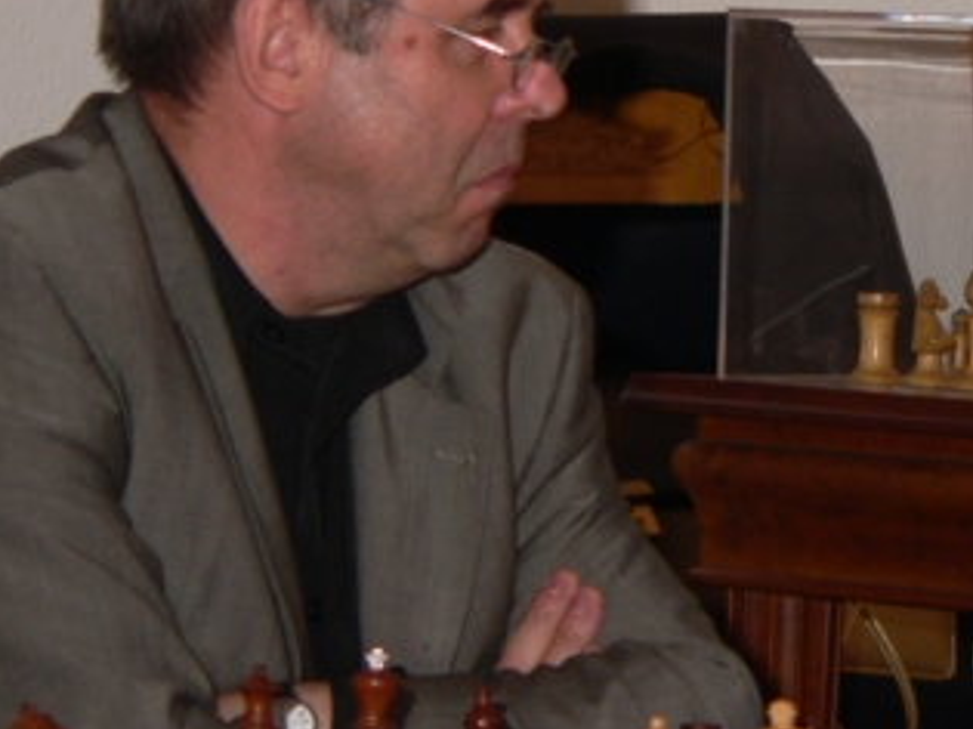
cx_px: 927
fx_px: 12110
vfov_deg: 3.4
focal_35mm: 431
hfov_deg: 4.6
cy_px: 241
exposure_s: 1/60
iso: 100
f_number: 2.8
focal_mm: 35.3
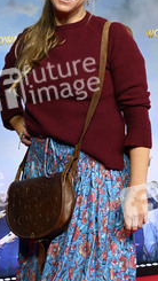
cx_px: 74
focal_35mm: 70
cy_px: 142
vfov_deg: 30.1
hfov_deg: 17.2
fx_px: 521
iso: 1250
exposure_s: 1/160
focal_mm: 41
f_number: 5.6
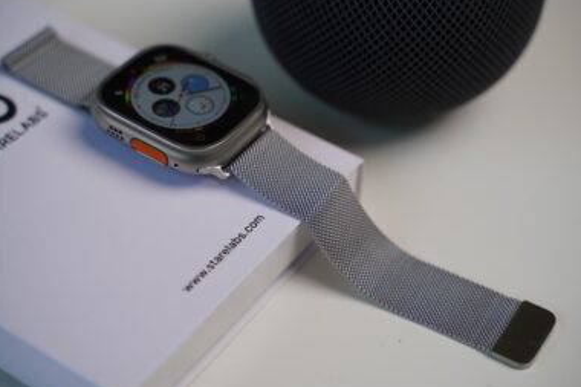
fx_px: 1274
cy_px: 197
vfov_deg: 17.3
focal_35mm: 79
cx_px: 303
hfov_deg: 25.7
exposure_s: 1/160
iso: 400
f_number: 4
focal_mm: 75
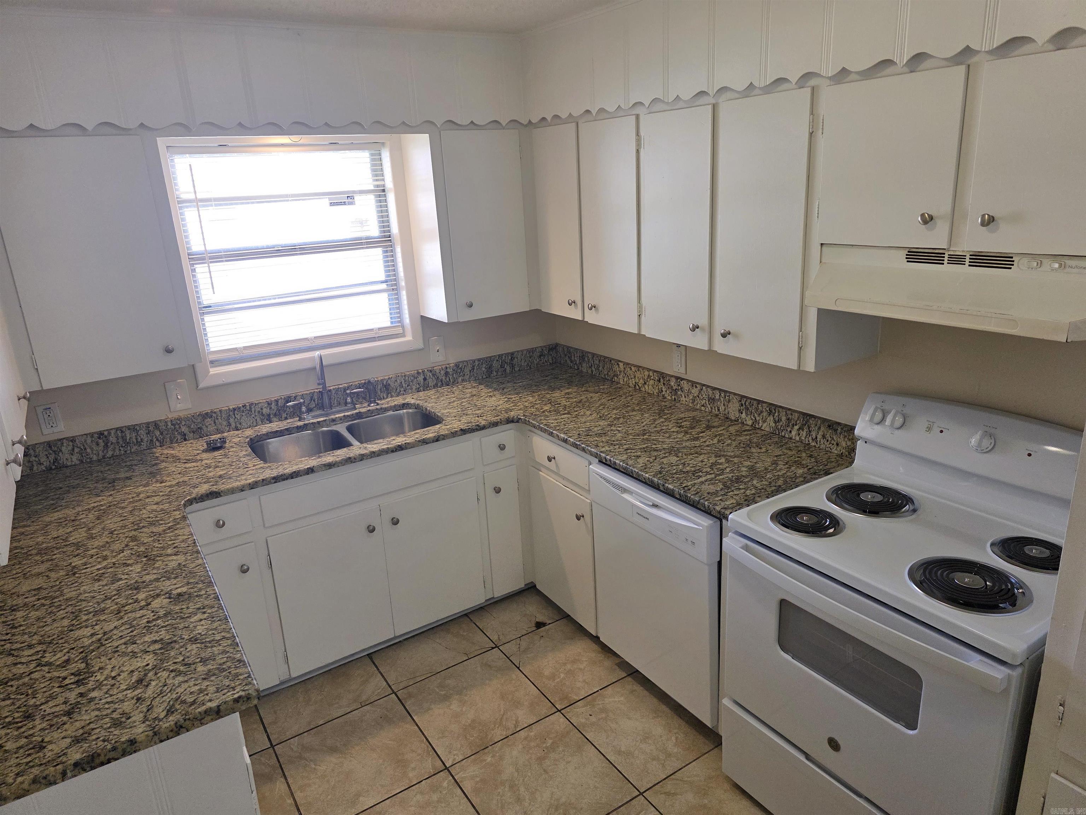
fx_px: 722
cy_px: 408
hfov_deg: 73.9
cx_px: 543
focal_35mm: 23
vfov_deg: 58.9
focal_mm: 6.3
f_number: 1.7
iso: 200
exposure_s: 1/120
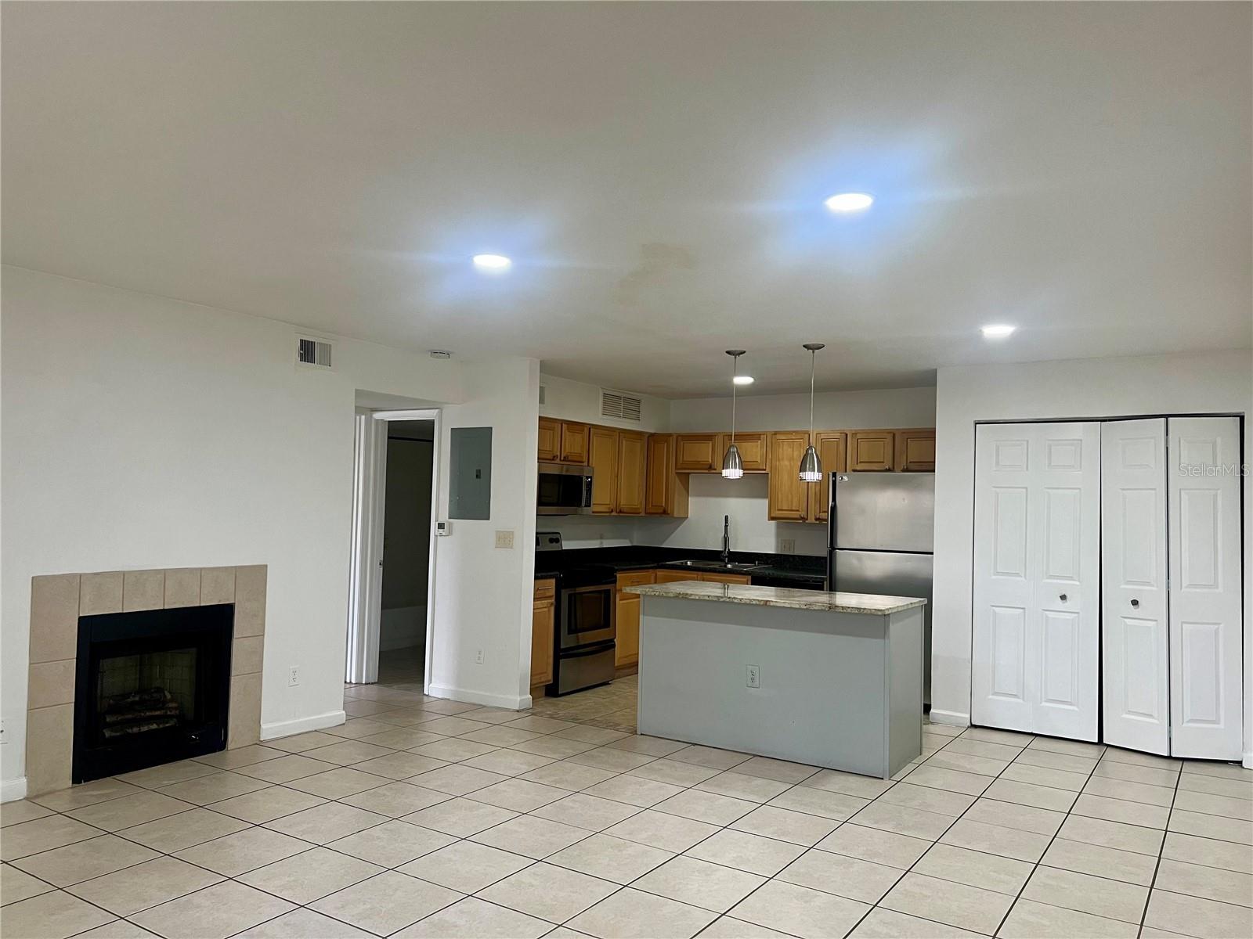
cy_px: 470
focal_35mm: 26
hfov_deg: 67.3
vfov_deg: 53.1
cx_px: 626
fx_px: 941
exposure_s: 1/60
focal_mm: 5.7
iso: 100
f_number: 1.5
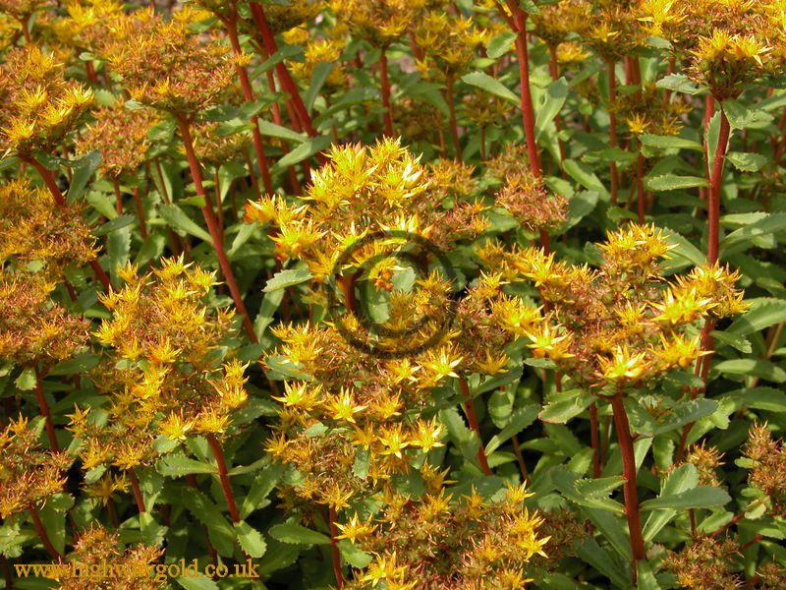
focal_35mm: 70
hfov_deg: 27.8
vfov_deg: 21.0
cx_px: 393
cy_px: 295
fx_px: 1589
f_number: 5.2
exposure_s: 1/291
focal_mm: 17.8
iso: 100
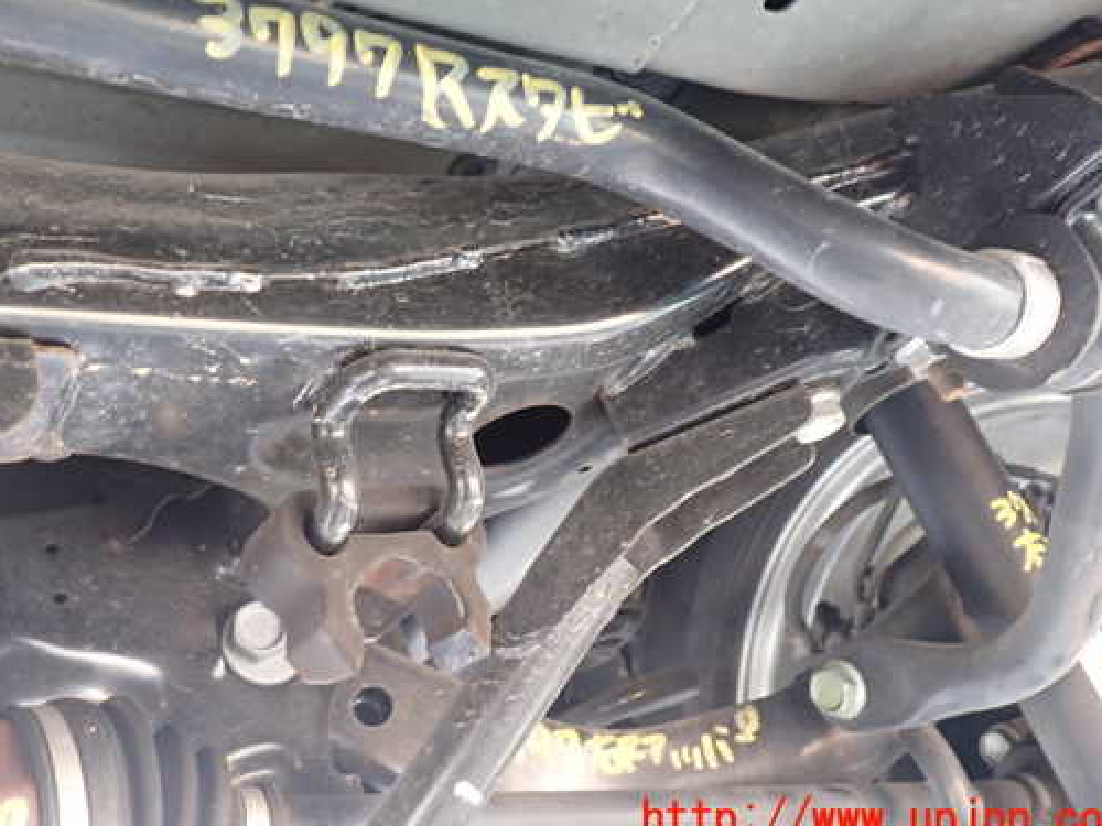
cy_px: 352
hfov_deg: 51.2
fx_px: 1146
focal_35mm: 36
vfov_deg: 39.6
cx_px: 478
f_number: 2.3
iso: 400
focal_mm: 5.4
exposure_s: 1/30
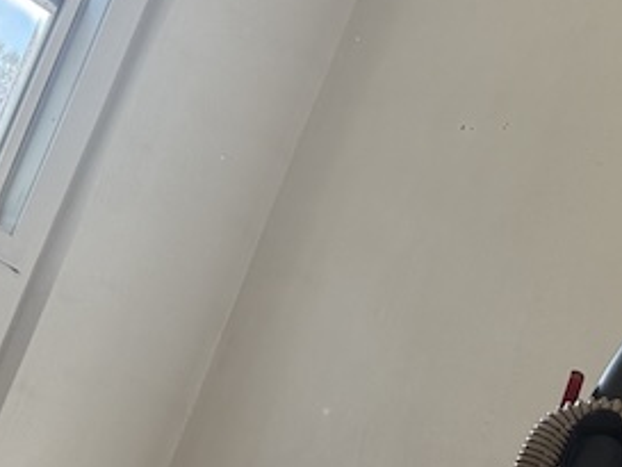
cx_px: 39
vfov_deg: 16.4
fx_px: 1618
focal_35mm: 90
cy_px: 330
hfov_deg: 21.2
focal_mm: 6.76
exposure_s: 1/243
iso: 125
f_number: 1.78
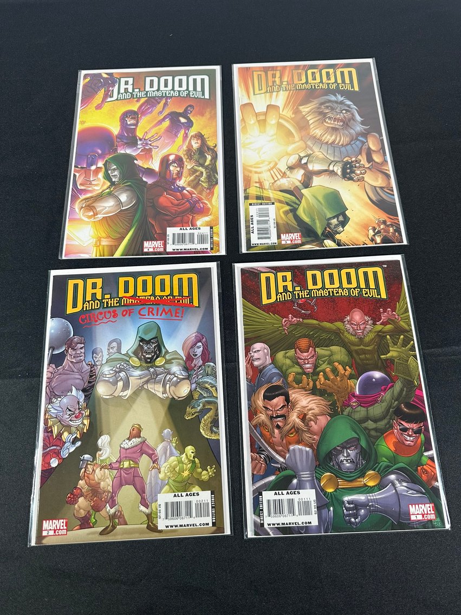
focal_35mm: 24
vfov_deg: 71.6
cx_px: 230
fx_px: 426
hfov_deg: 56.8
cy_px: 308
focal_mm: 6.86
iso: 160
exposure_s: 1/60
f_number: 1.78
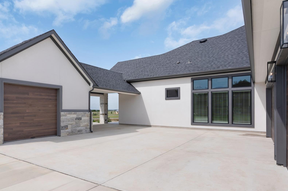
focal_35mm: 22
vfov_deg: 56.9
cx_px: 140
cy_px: 110
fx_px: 176
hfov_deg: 78.6
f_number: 9
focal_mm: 17
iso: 125
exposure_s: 1/640
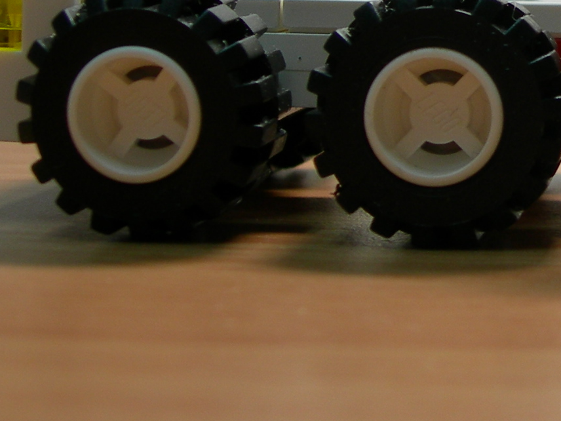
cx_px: 701
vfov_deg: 12.6
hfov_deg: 16.3
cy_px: -61
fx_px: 1864
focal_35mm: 115
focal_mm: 7.8
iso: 50
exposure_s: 1/30
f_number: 2.8
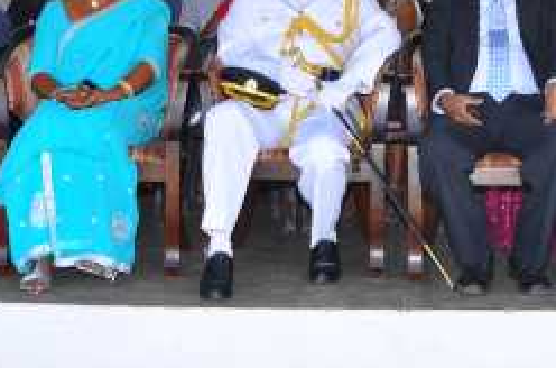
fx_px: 1232
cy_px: 81
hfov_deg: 25.2
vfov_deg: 16.9
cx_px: 406
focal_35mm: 80
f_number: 5.6
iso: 200
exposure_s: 1/125
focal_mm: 22
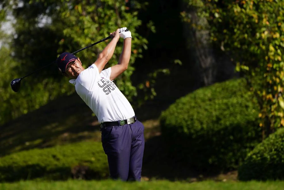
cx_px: 142
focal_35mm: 300
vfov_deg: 4.6
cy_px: 95
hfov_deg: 6.9
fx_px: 2366
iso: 1000
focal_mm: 300
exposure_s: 1/4000
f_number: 5.6
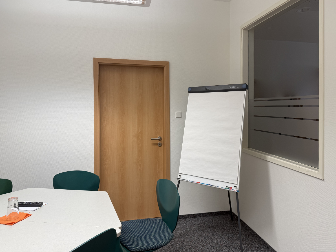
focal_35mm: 24
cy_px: 126
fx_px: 233
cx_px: 168
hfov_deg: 71.6
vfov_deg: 56.8
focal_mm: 6.8
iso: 80
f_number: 1.8
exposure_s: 1/121
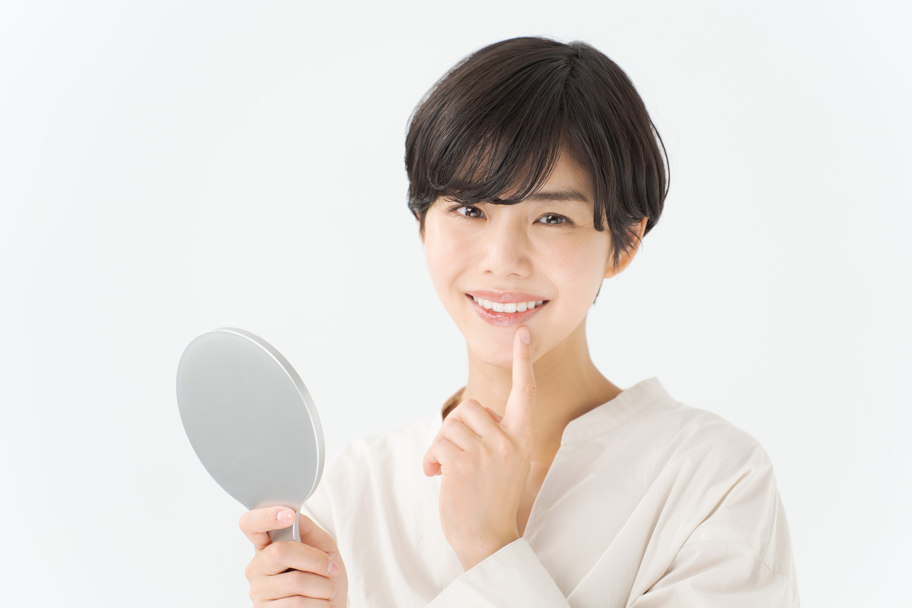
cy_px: 305
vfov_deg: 7.6
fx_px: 4585
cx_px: 458
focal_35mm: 181
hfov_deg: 11.4
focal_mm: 180
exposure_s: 1/125
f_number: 4
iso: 200
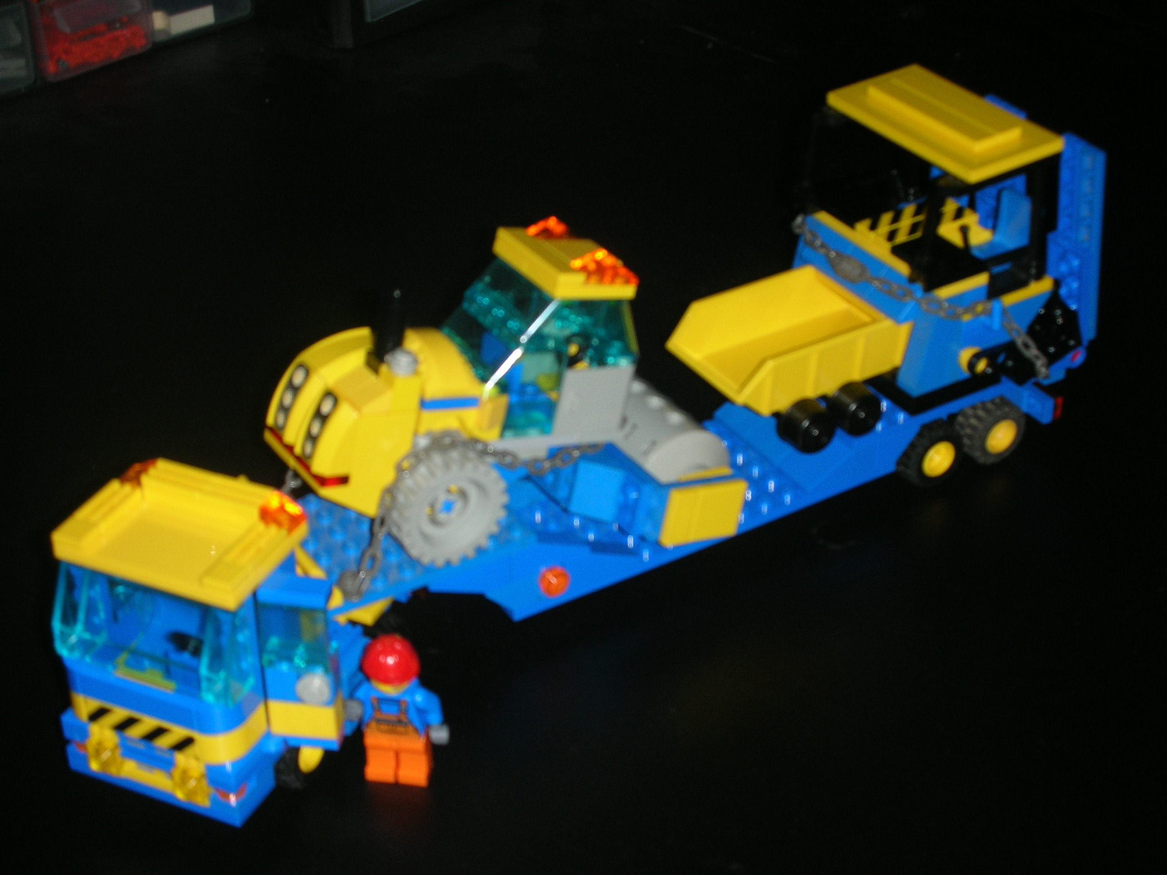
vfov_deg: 24.0
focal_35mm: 61
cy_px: 438
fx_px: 2056
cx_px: 584
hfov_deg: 31.7
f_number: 4
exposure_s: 1/120
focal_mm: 10.1
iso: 50
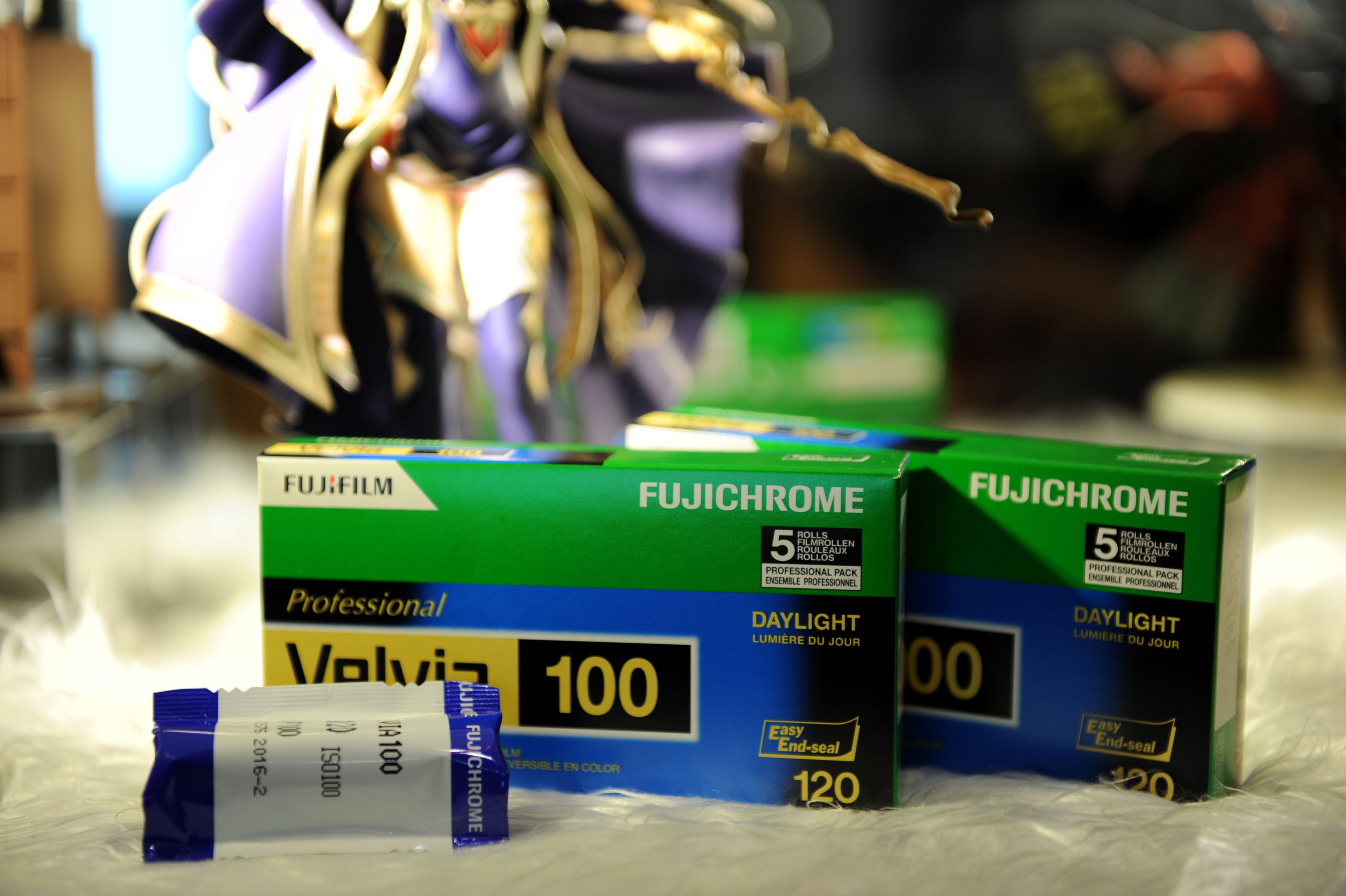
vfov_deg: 21.9
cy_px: 448
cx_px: 673
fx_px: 2317
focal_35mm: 62
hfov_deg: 32.4
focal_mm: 62
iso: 400
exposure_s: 1/40
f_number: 2.8
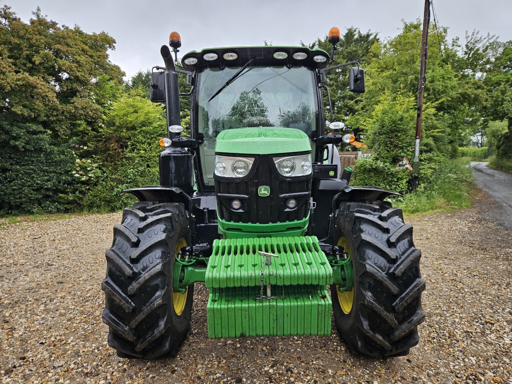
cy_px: 192
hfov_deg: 73.9
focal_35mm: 23
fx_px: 340
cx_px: 256
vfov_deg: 58.9
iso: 25
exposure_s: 1/123
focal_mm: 5.4
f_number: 1.8
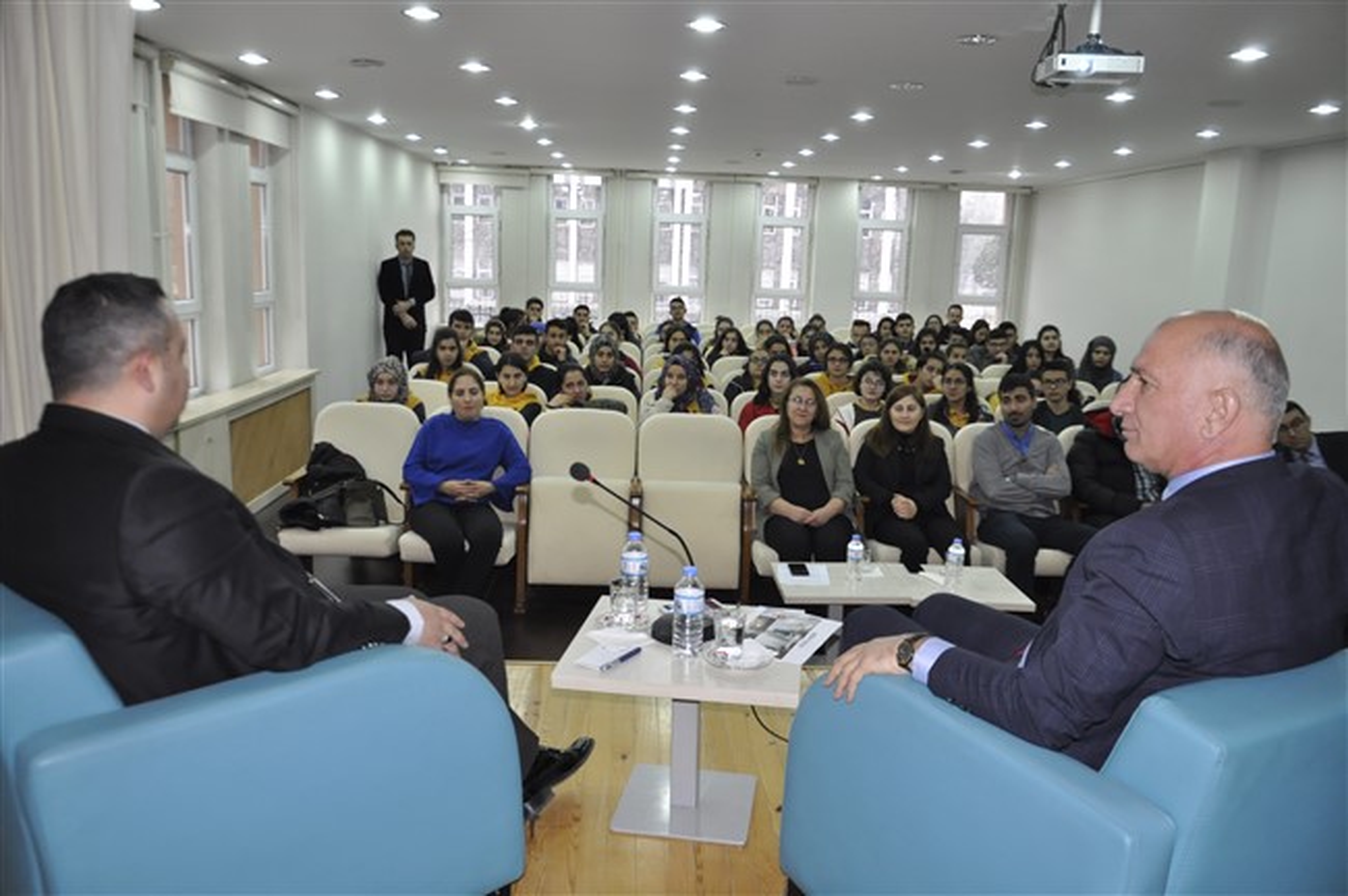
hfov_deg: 67.4
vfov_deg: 47.8
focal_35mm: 27
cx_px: 674
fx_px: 1010
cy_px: 448
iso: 800
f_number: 3.5
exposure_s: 1/60
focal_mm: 18
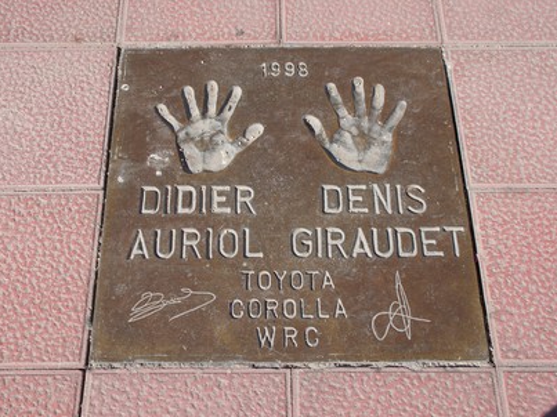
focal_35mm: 46
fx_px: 740
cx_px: 265
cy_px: 208
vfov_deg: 31.5
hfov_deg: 41.2
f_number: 6.3
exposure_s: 1/320
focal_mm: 28
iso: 100
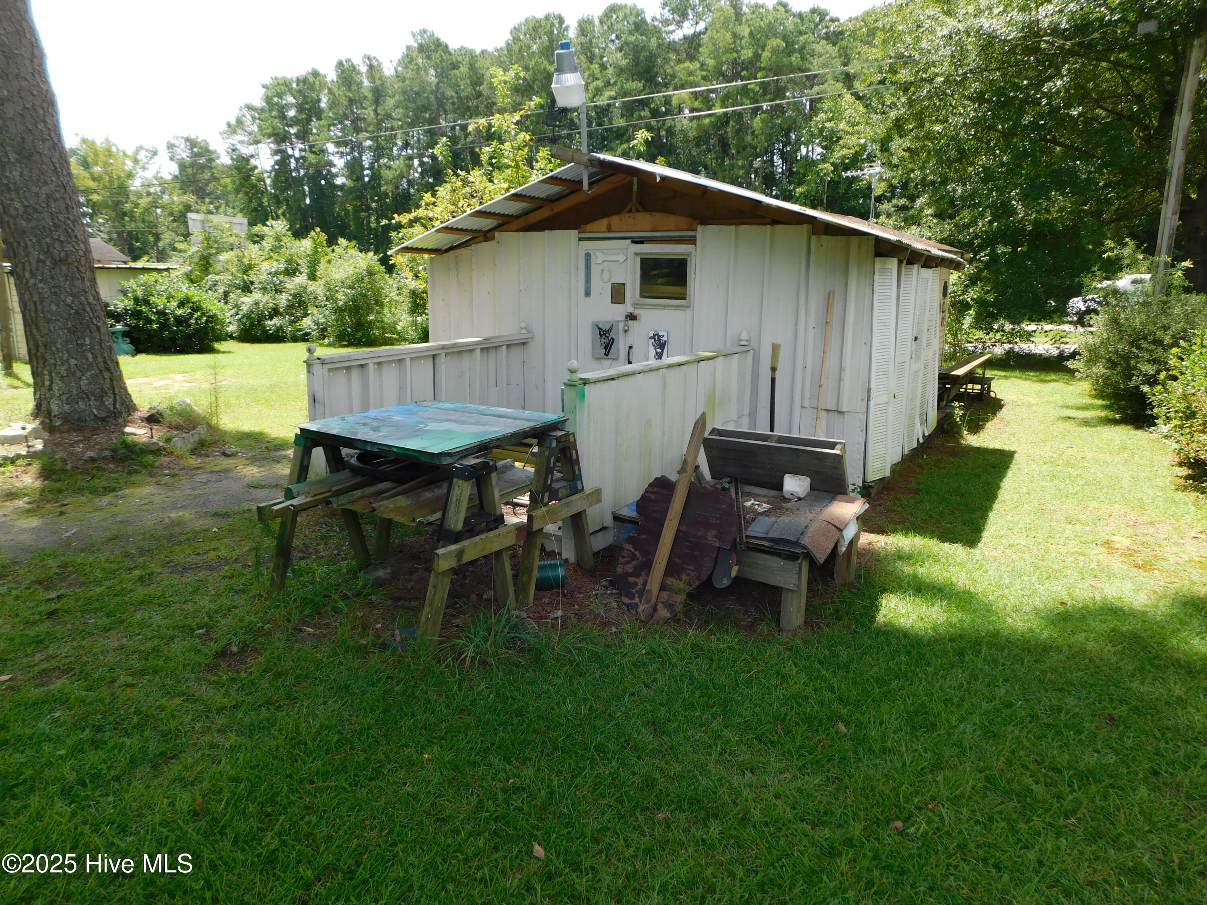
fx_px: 802
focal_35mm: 23
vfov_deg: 58.9
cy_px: 452
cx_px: 604
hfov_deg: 73.9
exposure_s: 1/500
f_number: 3
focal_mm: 4
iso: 125
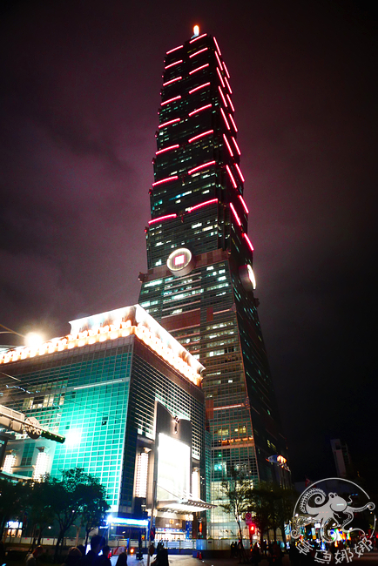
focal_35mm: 24
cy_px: 283
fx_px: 378
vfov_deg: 73.7
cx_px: 189
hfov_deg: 53.2
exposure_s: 1/40
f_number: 1.7
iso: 1600
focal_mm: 10.9
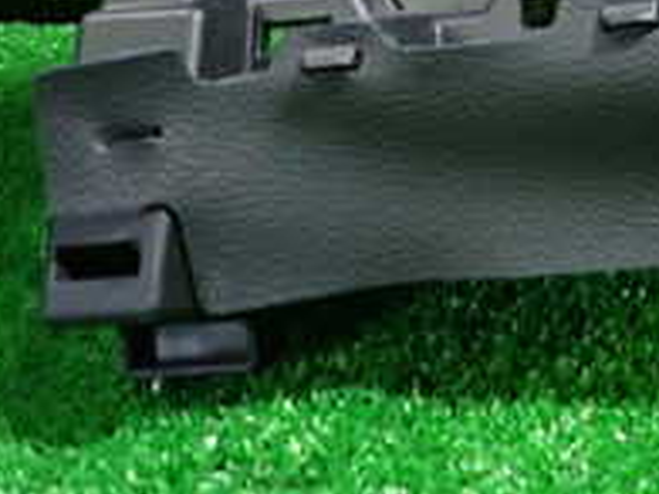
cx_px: 774
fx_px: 1465
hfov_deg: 23.4
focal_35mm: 77
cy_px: -257
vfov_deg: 17.2
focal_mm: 4.5
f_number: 2
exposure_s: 1/30
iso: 500
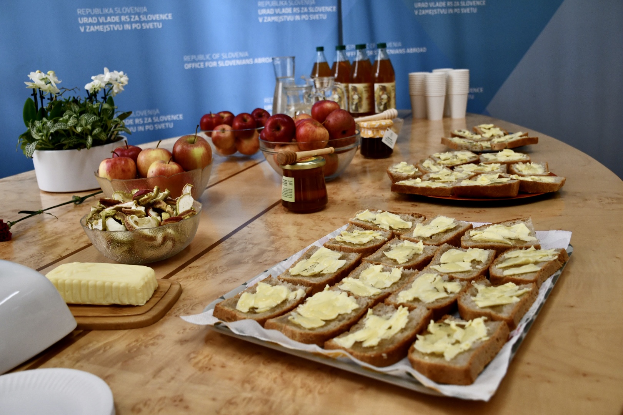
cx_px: 312
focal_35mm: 34
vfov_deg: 38.9
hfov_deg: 55.8
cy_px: 208
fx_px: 588
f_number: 3.8
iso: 800
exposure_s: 1/250
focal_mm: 23
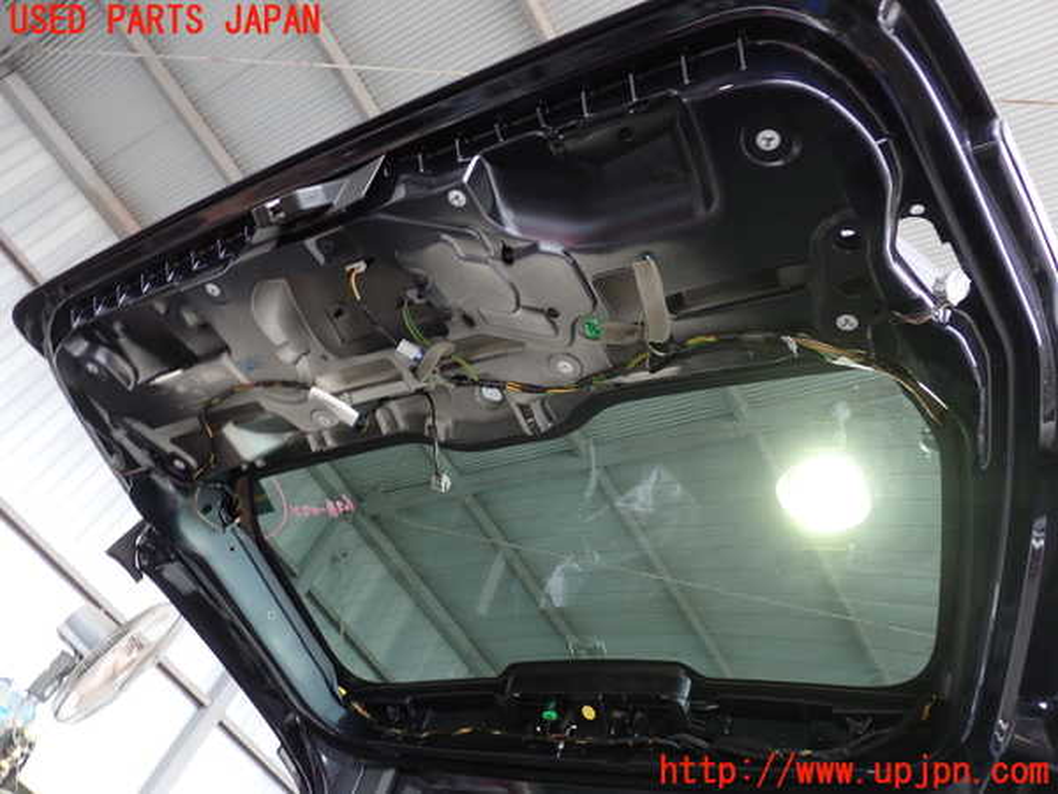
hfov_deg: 60.0
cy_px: 397
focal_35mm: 30
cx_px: 529
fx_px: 917
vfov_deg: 46.8
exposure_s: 1/40
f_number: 2.3
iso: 200
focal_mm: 5.4
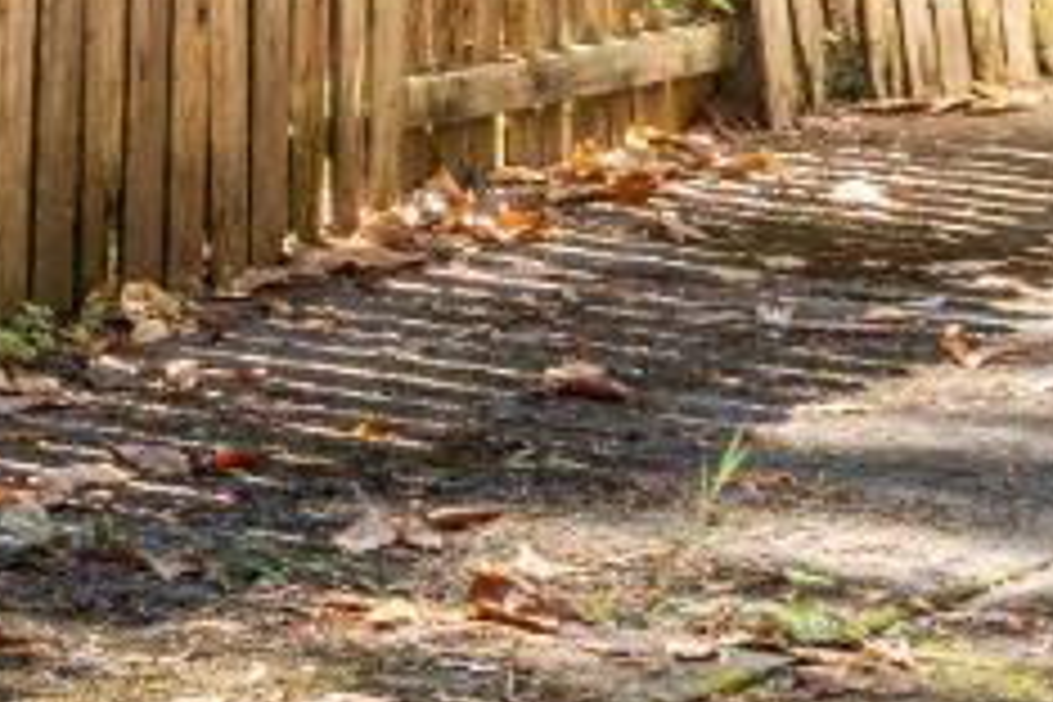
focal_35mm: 192
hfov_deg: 9.2
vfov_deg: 6.5
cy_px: -1413
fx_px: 5616
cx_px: -1737
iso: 250
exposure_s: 1/15
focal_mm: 30
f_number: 9
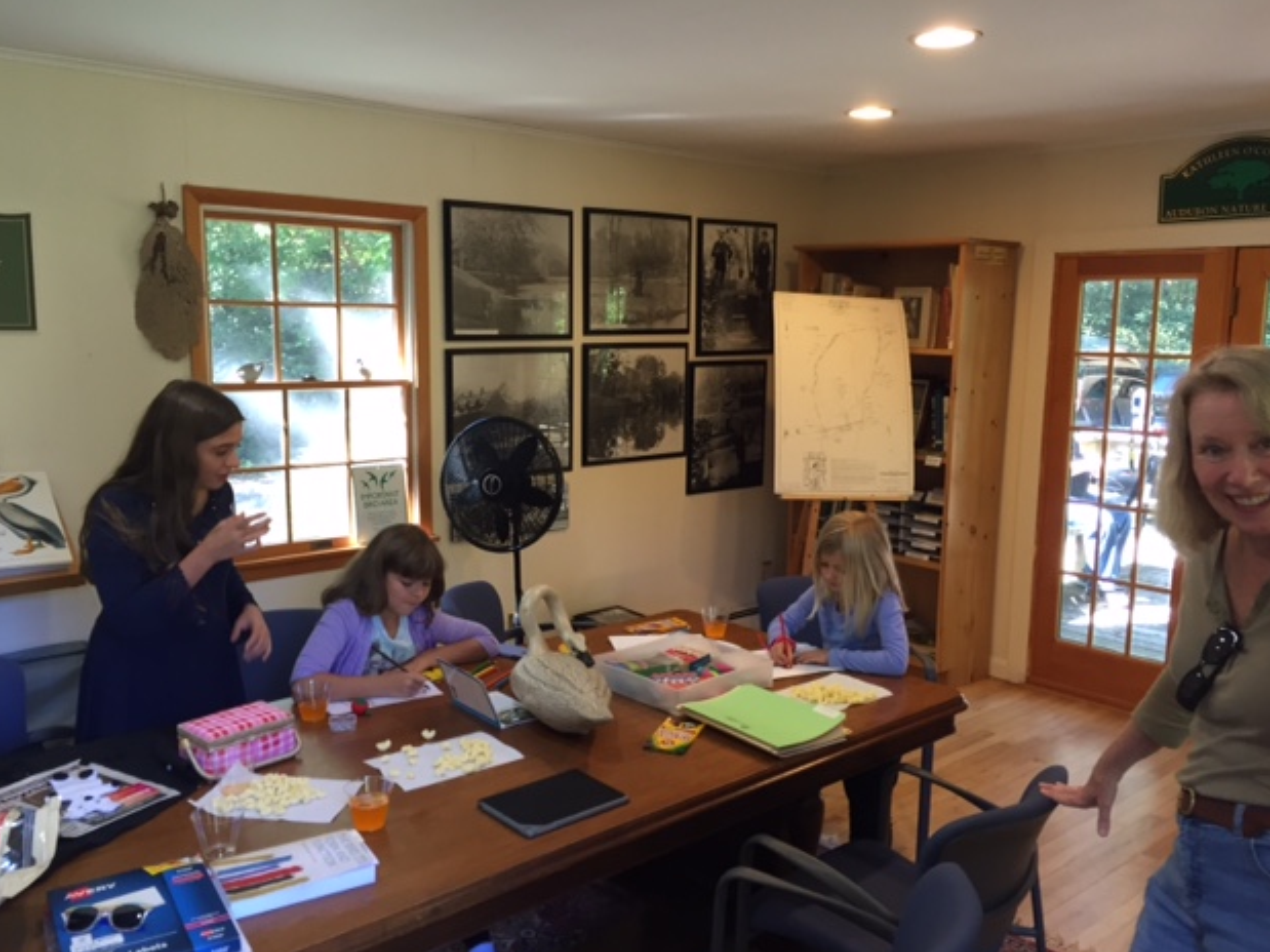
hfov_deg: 60.0
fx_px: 1100
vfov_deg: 46.8
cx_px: 620
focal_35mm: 30
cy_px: 484
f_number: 2.2
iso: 80
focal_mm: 4.15
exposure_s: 1/30
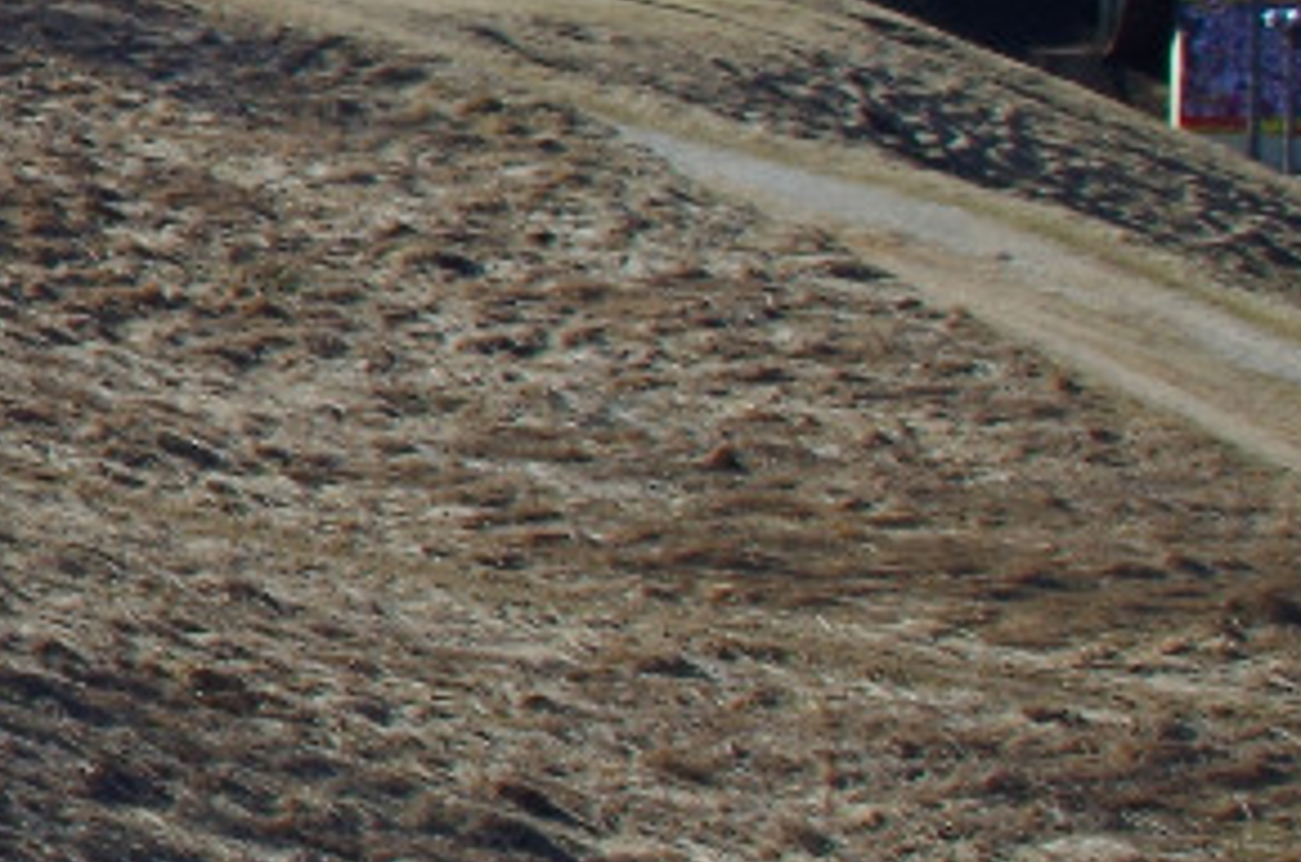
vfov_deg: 5.7
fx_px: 8510
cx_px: -2297
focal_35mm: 236
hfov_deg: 7.8
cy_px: -346
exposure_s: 1/160
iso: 200
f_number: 13
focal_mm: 28
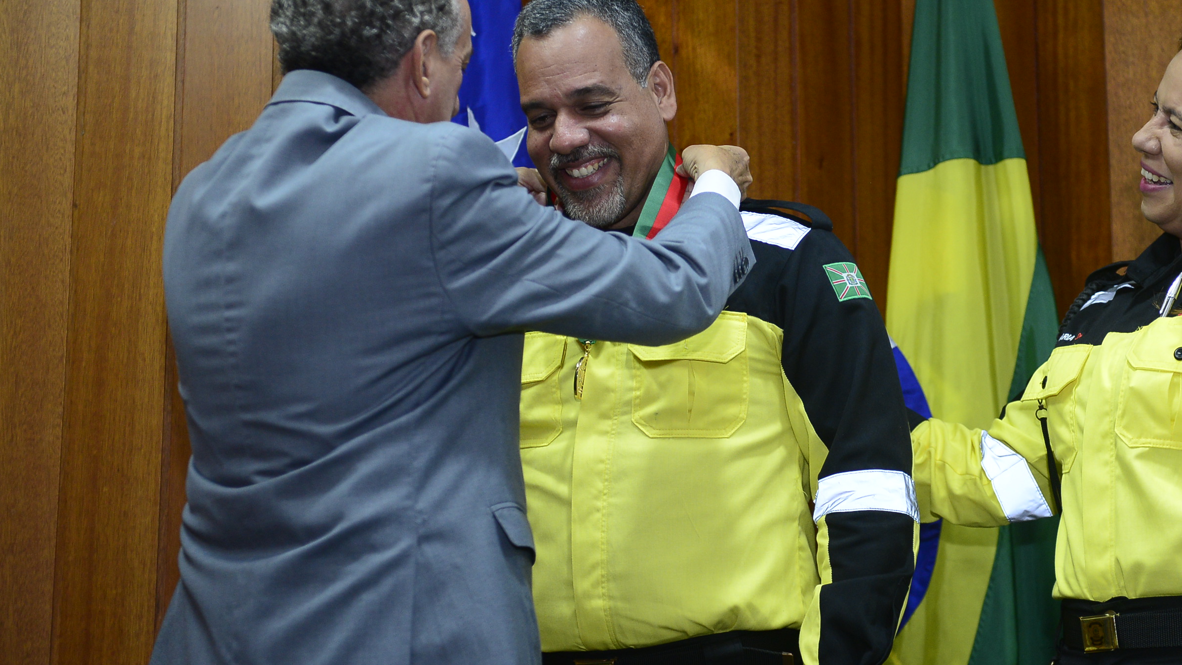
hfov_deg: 26.8
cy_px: 284
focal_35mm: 79
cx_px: 739
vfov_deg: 15.3
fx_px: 2476
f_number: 3.5
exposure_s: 1/125
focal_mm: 60
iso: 1600
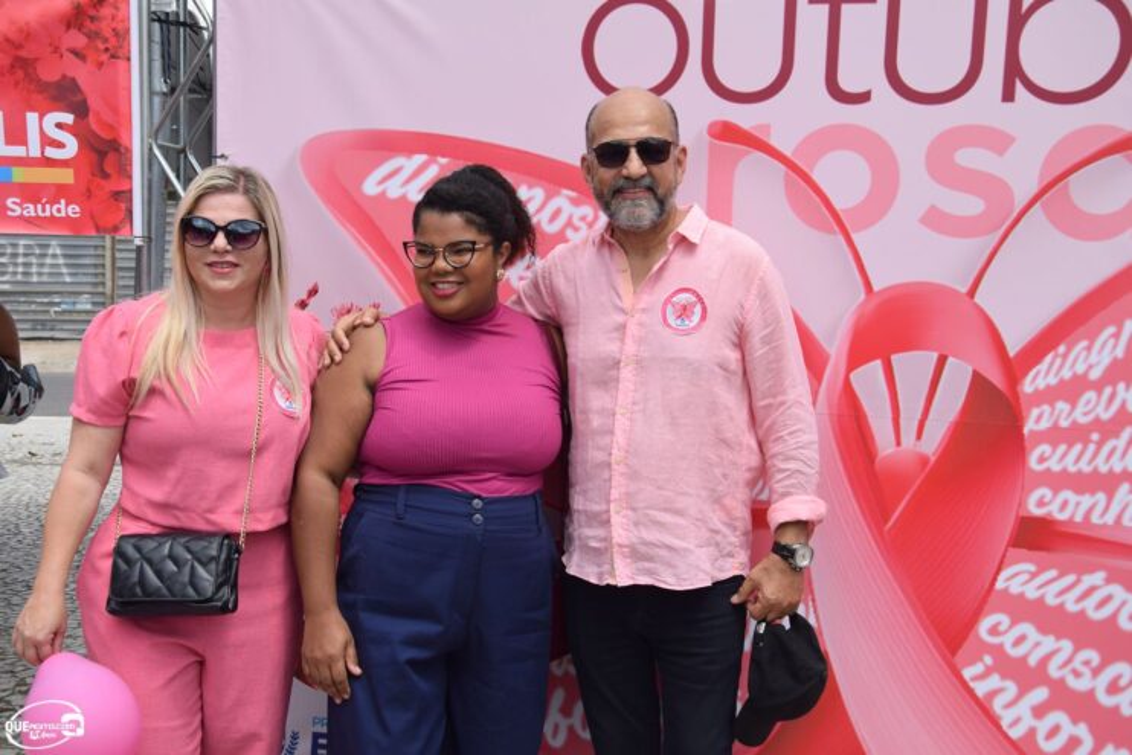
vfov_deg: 28.1
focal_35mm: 48
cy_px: 378
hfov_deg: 41.1
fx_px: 1510
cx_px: 566
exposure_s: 1/320
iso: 200
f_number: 9
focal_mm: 32
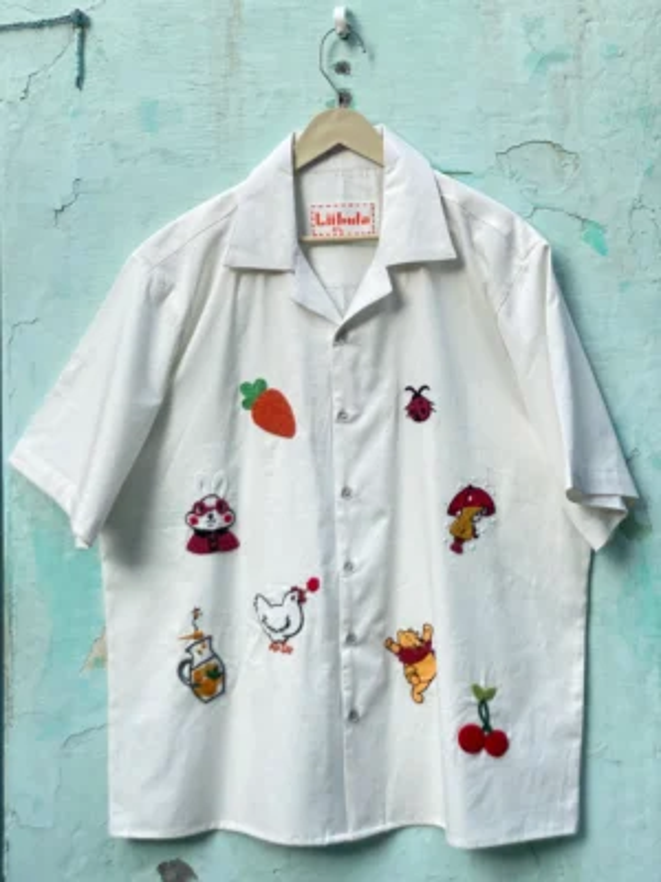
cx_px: 330
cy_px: 441
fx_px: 1324
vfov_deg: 36.8
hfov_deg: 28.0
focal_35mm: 52
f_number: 2
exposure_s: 1/153
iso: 20
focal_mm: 6
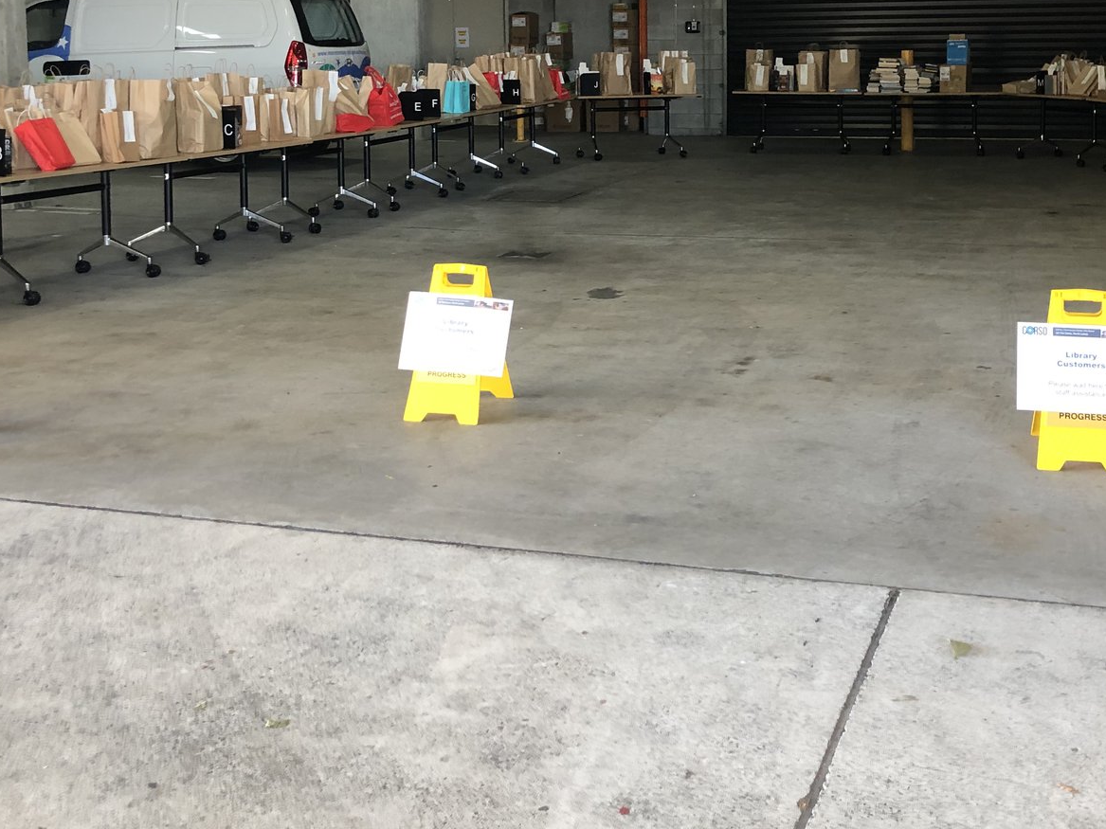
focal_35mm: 48
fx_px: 1533
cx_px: 640
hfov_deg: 39.6
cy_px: 190
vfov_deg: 29.7
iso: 40
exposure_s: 1/25
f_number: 1.8
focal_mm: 4
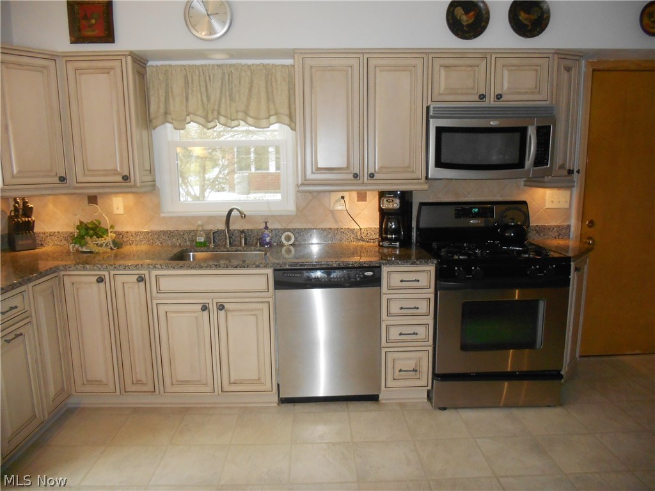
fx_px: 492
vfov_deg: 53.1
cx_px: 328
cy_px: 246
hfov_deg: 67.3
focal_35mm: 26
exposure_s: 1/25
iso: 200
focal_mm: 4.6
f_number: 3.2
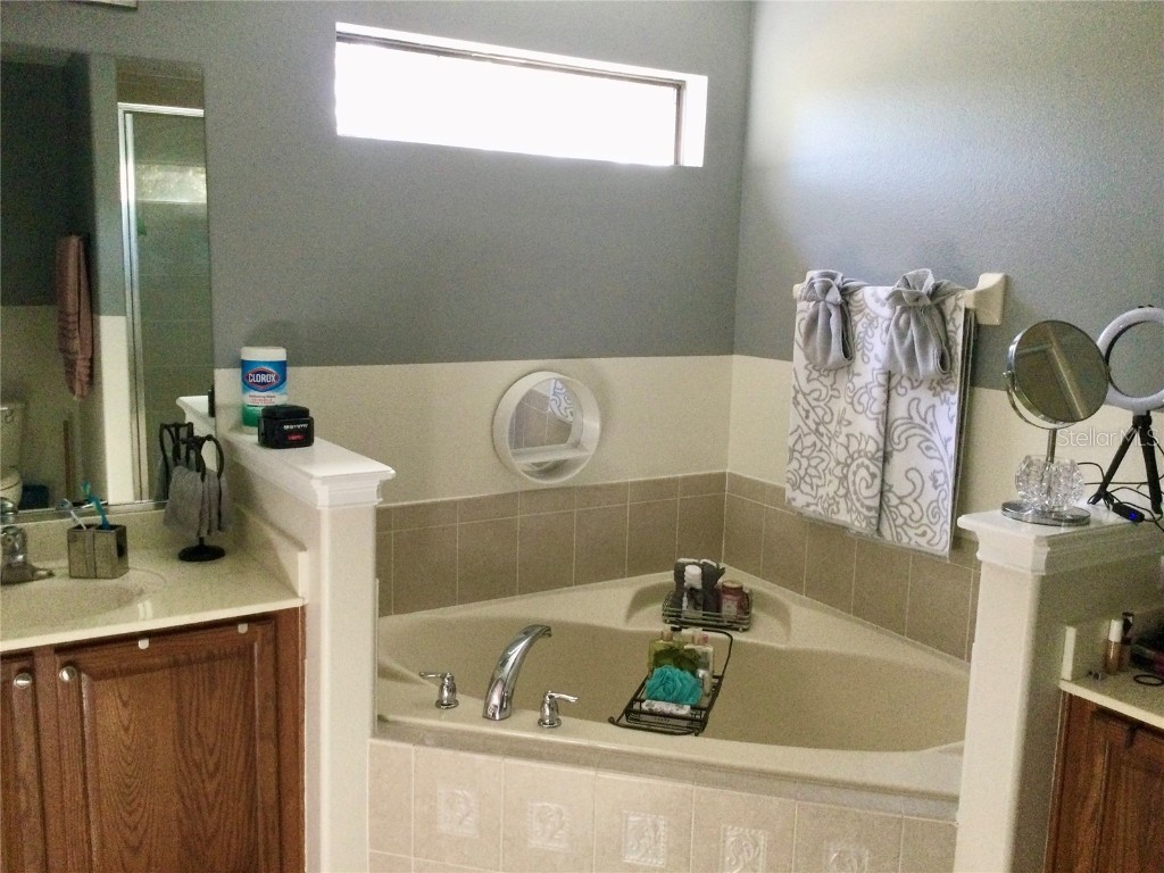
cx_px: 582
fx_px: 1042
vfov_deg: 45.4
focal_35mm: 31
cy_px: 436
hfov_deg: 58.4
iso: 160
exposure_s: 1/30
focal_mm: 3.3
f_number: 2.4
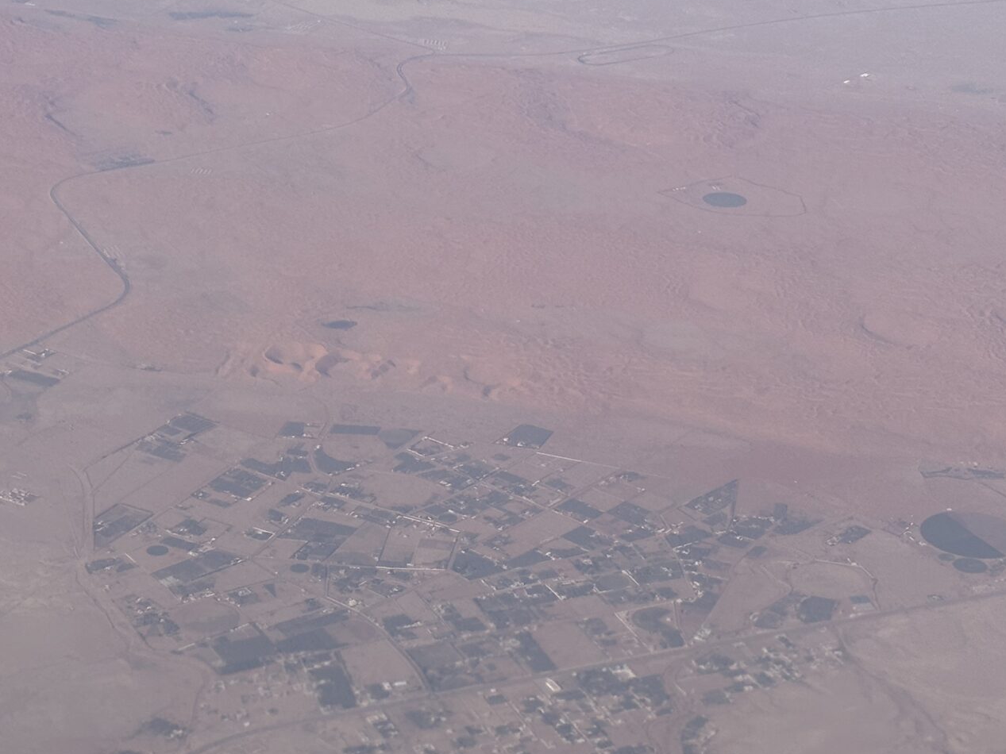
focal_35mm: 97
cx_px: 279
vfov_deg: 15.2
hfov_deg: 20.1
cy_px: 483
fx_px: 2819
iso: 64
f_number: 1.78
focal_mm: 6.86
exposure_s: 1/5263
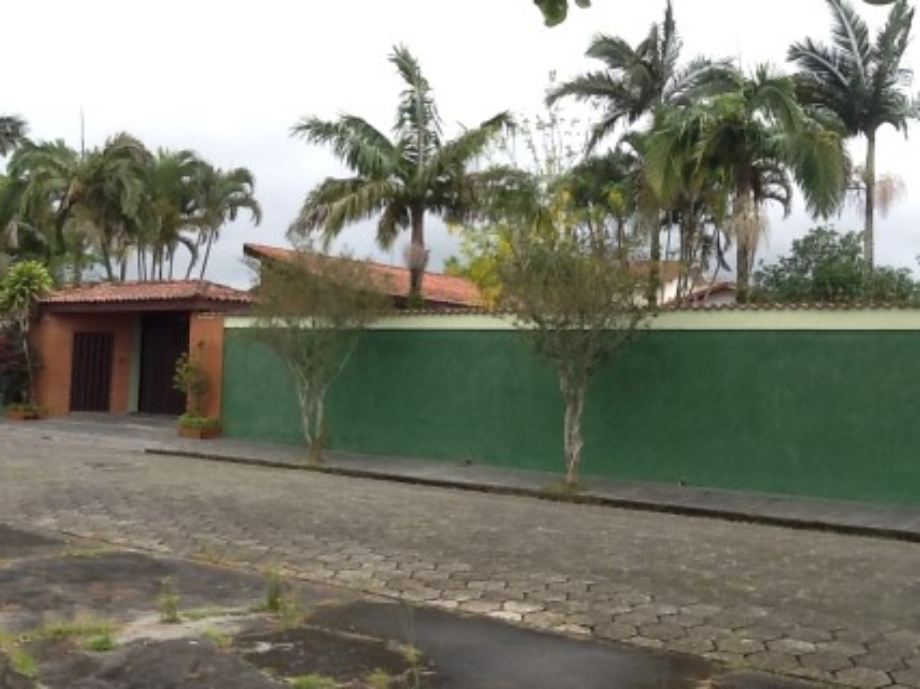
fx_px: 1169
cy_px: 344
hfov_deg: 43.0
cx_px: 460
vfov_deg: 32.9
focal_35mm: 44
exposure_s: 1/652
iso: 40
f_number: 2.4
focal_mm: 2.03
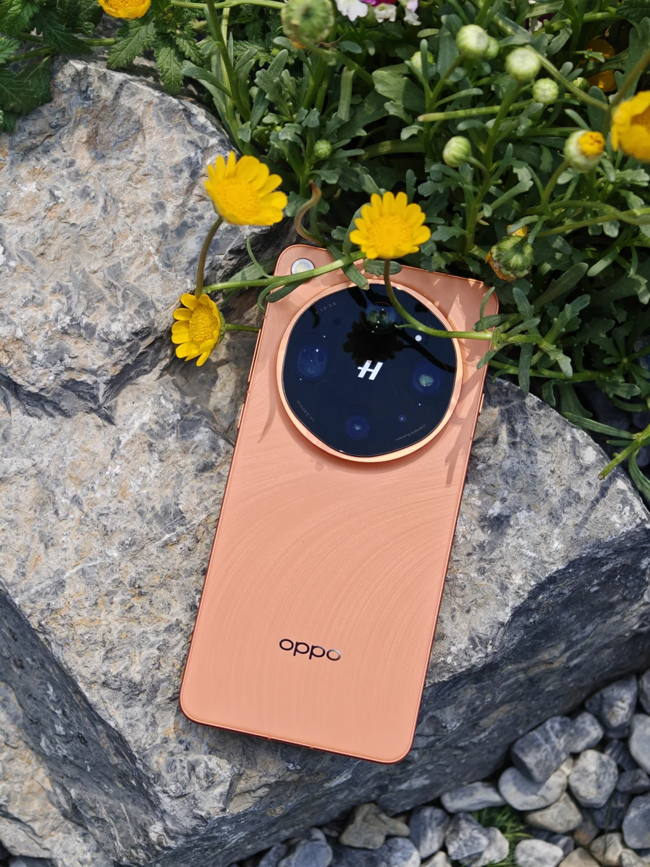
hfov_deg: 21.0
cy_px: 434
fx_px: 1753
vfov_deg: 27.8
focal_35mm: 70
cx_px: 325
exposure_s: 1/200
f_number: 2.1
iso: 160
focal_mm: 16.53
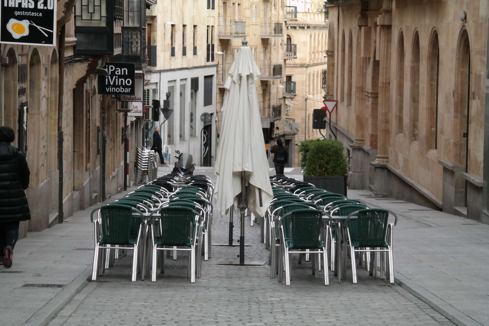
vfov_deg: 12.7
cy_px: 163
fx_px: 1467
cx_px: 245
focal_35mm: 108
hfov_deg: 18.9
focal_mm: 70
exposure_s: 1/80
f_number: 13
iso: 1600
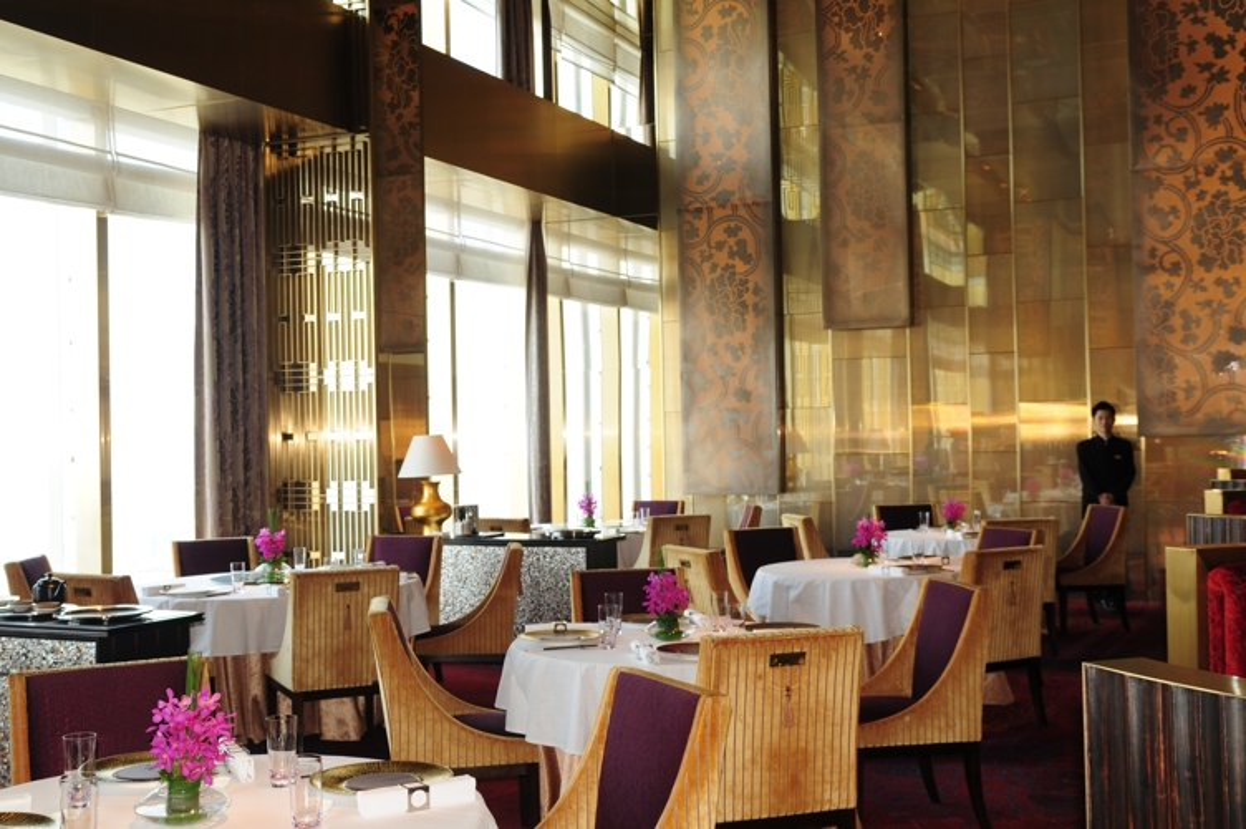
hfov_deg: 45.0
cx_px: 623
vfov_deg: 30.8
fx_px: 1504
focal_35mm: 44
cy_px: 414
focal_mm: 29
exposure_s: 1/60
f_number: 5
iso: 220
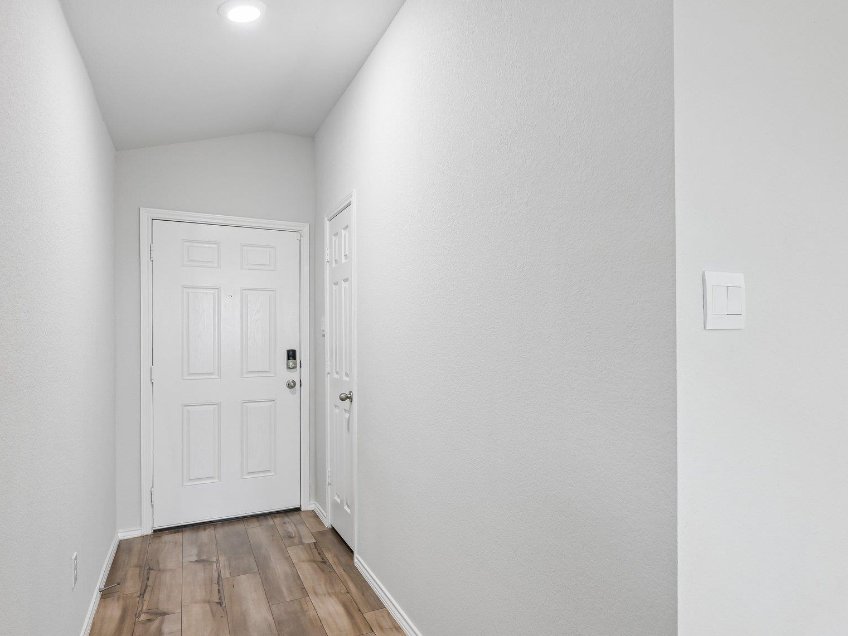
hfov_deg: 73.8
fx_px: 555
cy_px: 334
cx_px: 516
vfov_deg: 59.6
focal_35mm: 23
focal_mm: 17.5
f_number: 6.7
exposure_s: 1/20
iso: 360
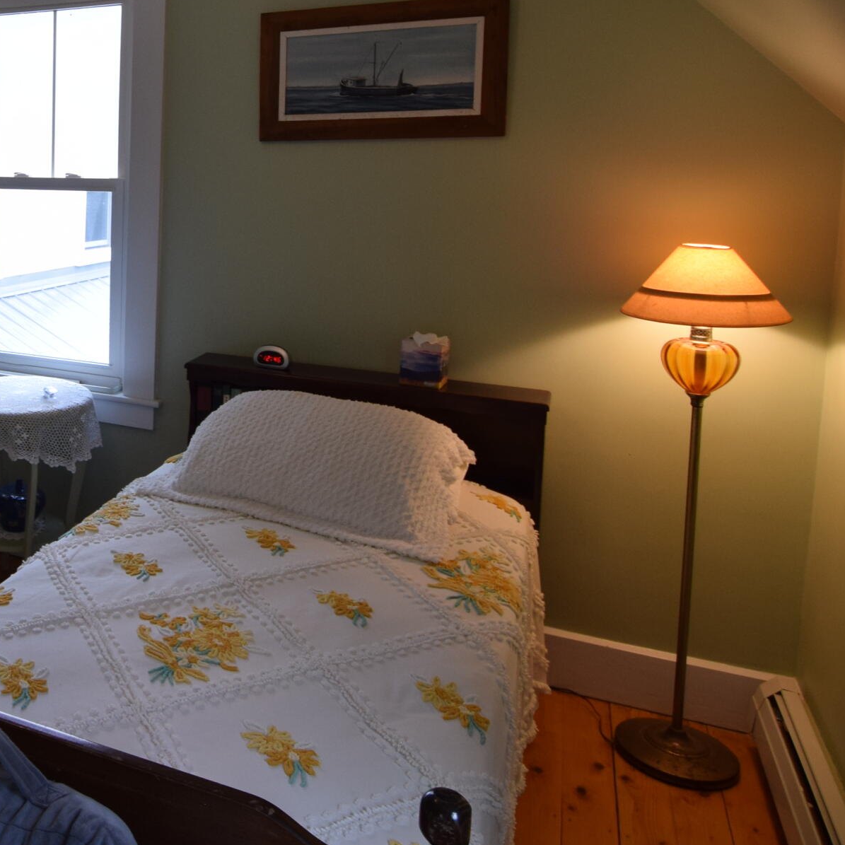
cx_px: 33
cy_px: 227
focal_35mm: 32
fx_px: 884
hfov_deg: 44.7
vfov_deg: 49.4
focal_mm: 10
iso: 400
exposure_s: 1/80
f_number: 4.5
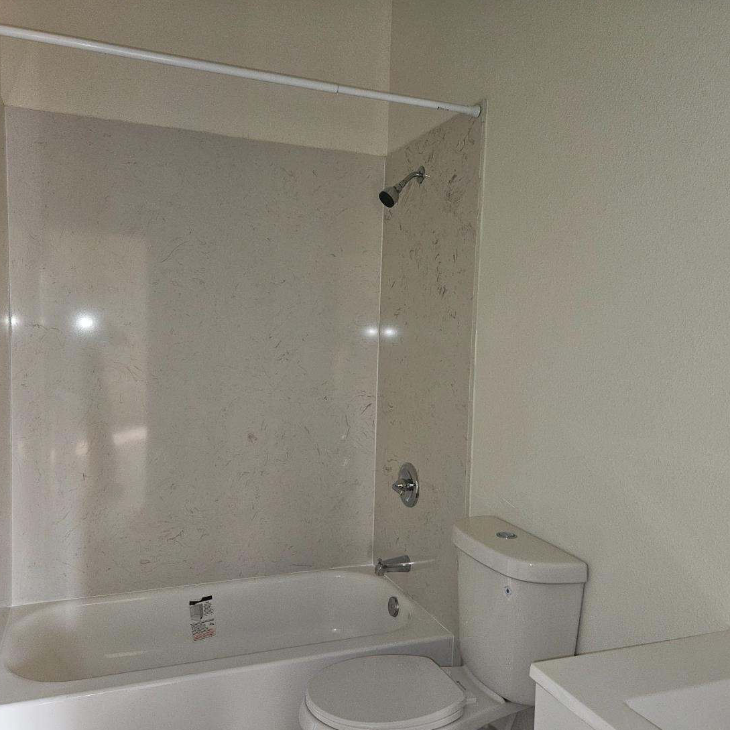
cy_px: 370
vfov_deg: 57.3
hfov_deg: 57.3
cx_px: 343
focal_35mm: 28
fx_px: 668
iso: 125
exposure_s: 1/60
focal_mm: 5.4
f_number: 1.8
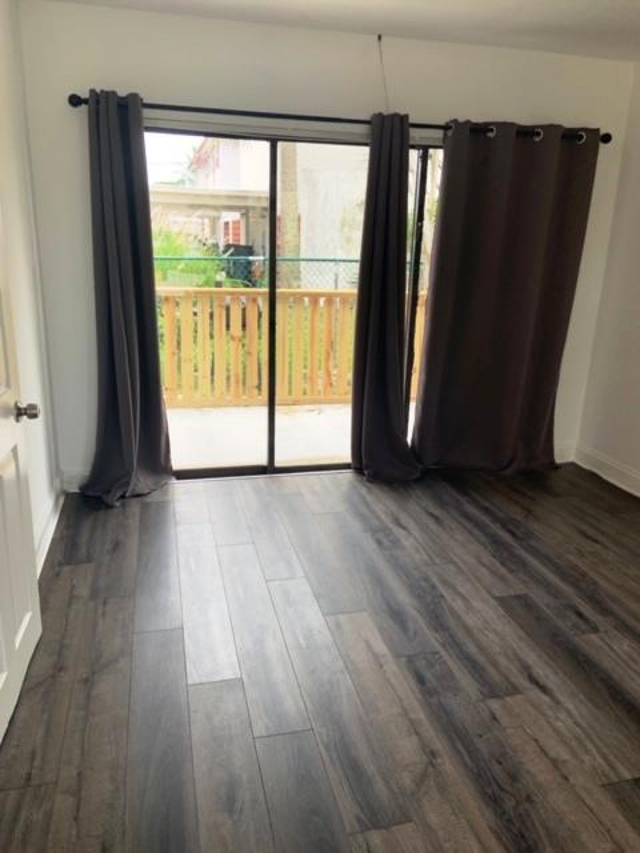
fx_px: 641
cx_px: 320
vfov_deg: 67.3
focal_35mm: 26
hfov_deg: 53.1
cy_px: 426
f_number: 1.8
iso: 25
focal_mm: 4.25
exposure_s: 1/136
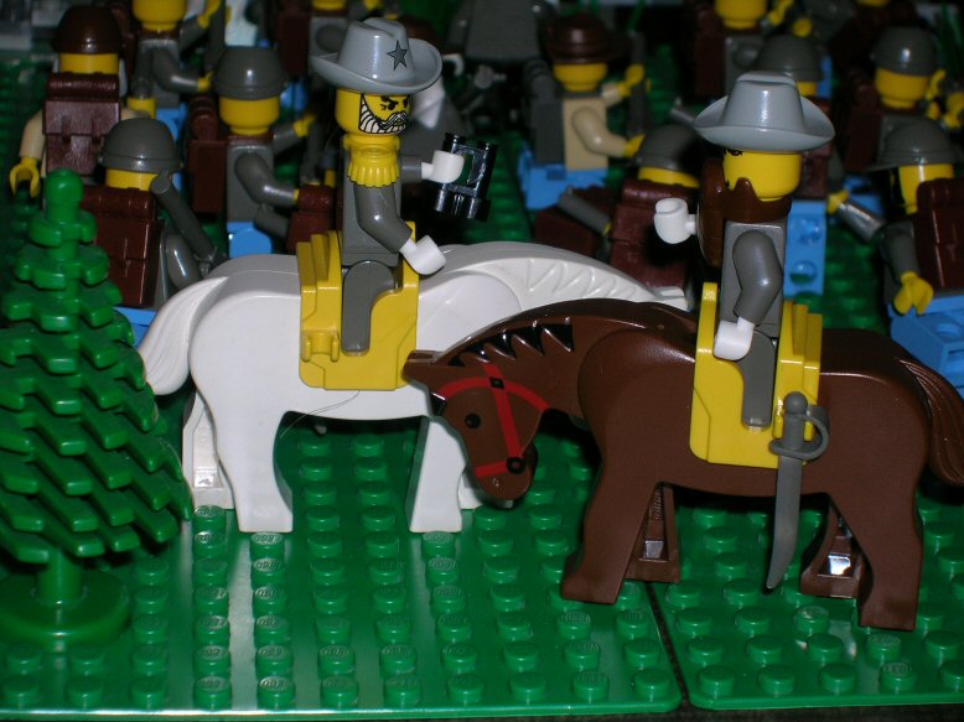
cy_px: 361
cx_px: 482
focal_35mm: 102
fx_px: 2840
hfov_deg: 19.3
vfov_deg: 14.5
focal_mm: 17.1
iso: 50
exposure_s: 1/60.1
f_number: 4.9
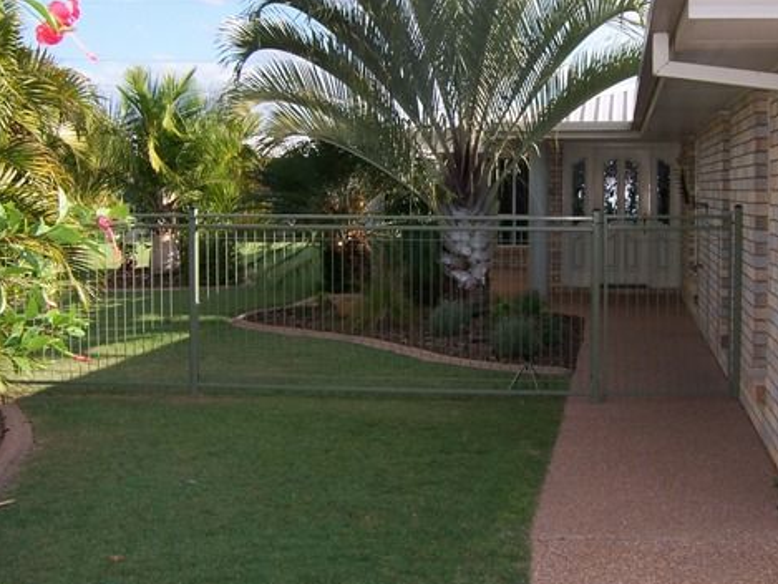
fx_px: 1012
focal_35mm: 45
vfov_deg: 32.0
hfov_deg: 41.7
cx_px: 498
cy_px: 211
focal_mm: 5.5
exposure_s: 1/500
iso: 80
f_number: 3.4
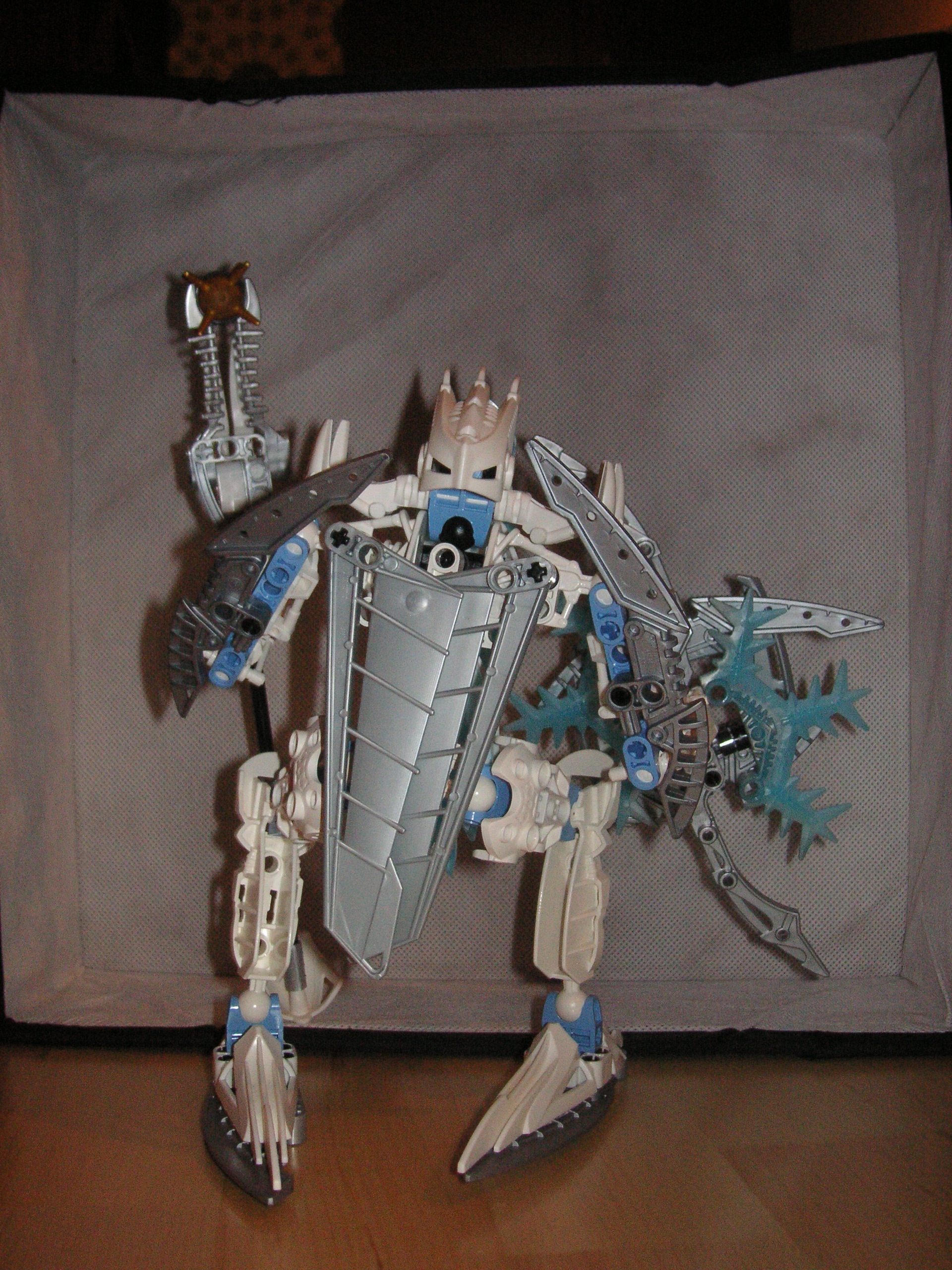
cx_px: 476
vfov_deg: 50.1
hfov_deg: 38.7
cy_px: 635
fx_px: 1357
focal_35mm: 37
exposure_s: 1/45
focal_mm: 6.1
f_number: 2.8
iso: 160
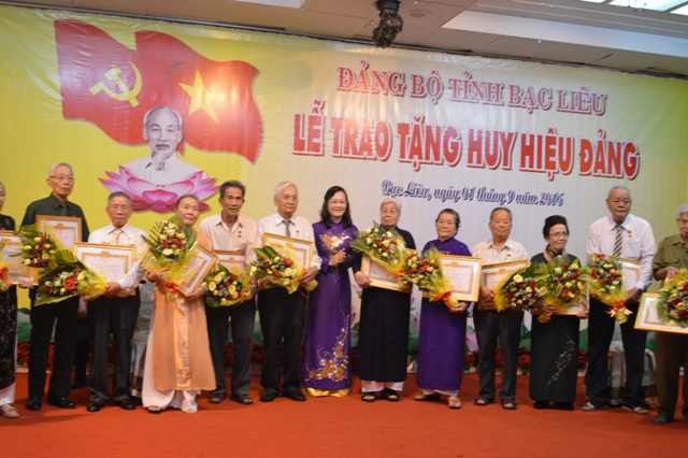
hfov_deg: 49.6
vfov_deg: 34.2
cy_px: 229
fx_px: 745
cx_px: 344
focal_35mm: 39
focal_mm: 26
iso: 400
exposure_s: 1/25
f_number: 4.2
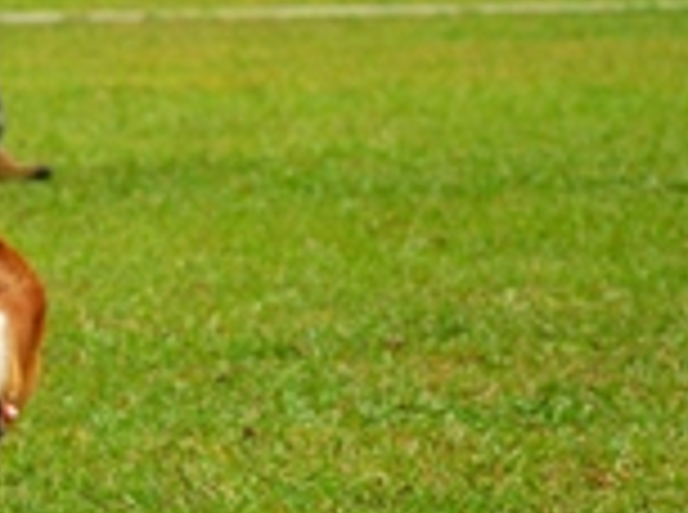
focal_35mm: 454
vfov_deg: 3.3
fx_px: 9002
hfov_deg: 4.4
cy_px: 331
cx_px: -153
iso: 400
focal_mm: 100
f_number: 5.6
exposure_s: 1/400
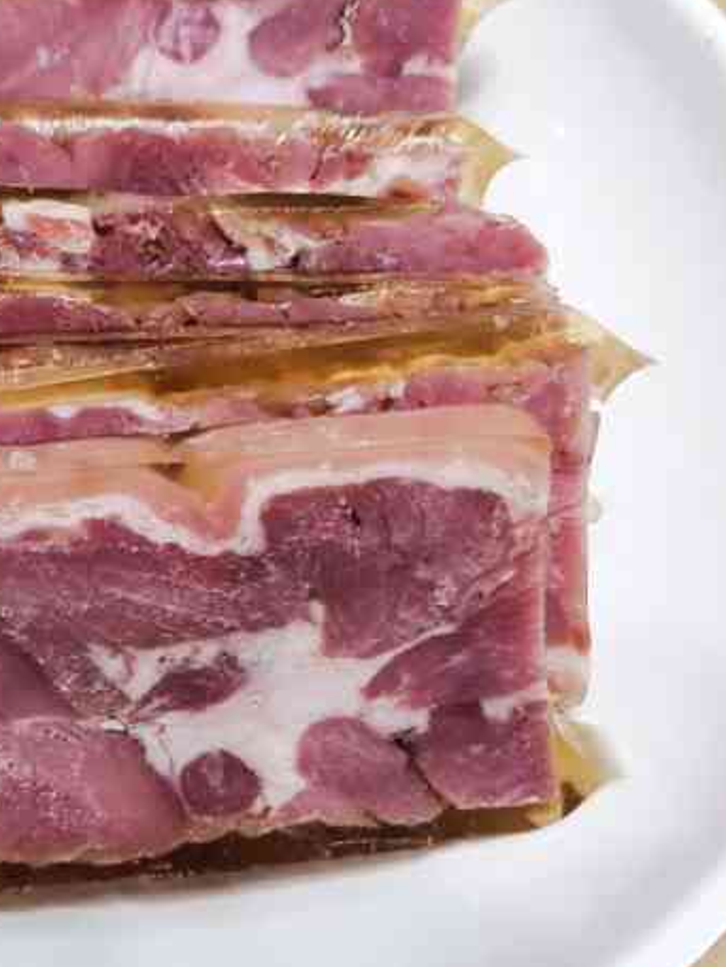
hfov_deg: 19.5
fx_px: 2067
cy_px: 457
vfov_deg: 26.3
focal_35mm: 74
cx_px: 66
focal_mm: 4.74
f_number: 1.79
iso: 412
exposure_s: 1/100
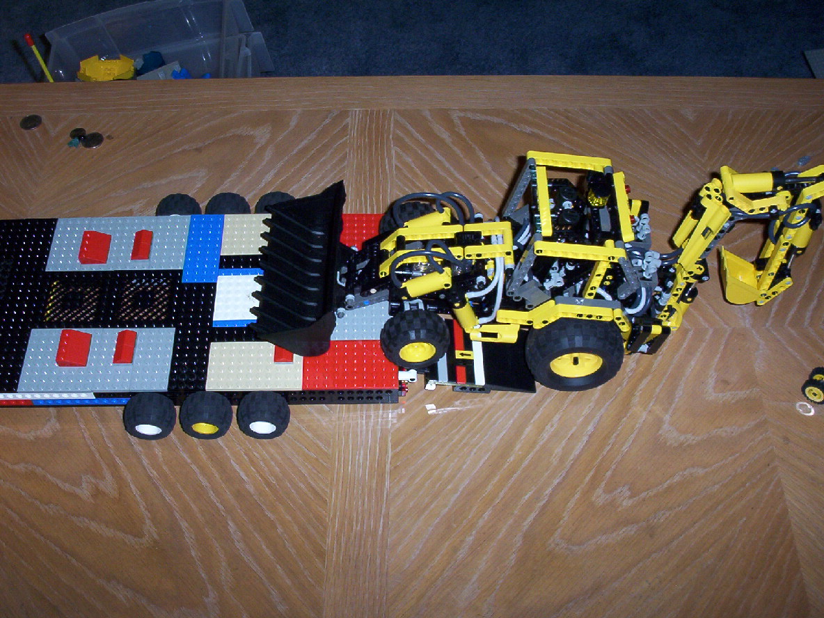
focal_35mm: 39
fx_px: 928
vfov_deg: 36.8
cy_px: 309
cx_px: 412
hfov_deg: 47.9
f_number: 4.5
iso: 140
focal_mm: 6
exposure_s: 1/30
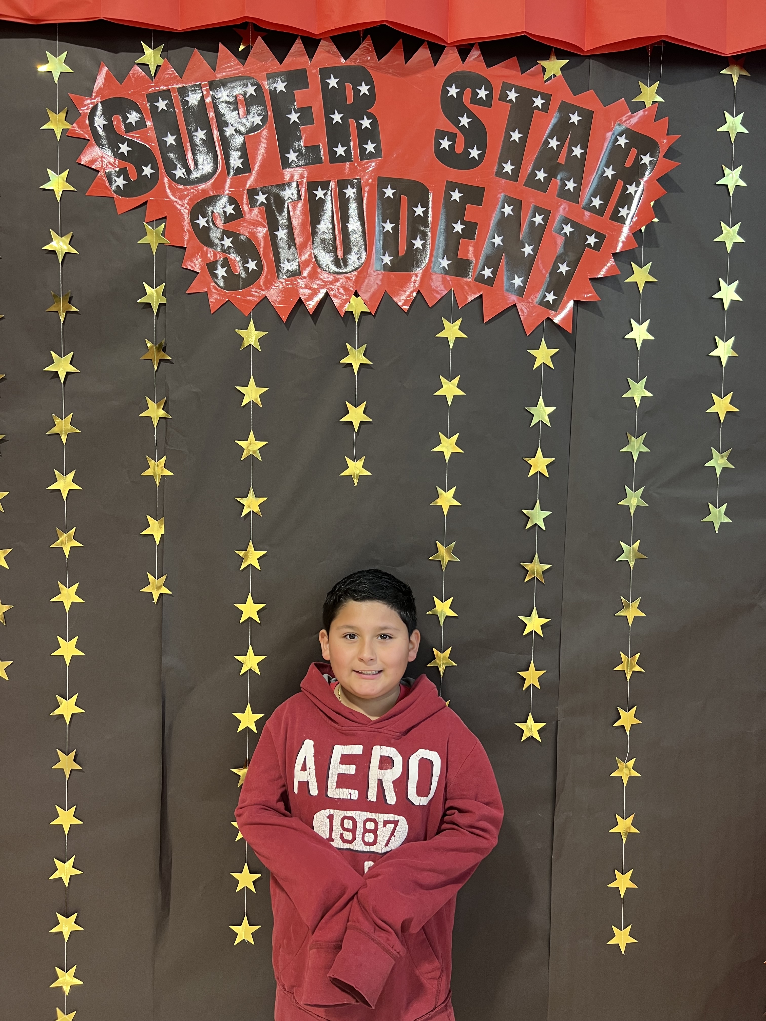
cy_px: 510
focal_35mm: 26
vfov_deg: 67.3
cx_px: 383
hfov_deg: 53.1
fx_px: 767
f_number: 1.5
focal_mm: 5.7
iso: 80
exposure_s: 1/60
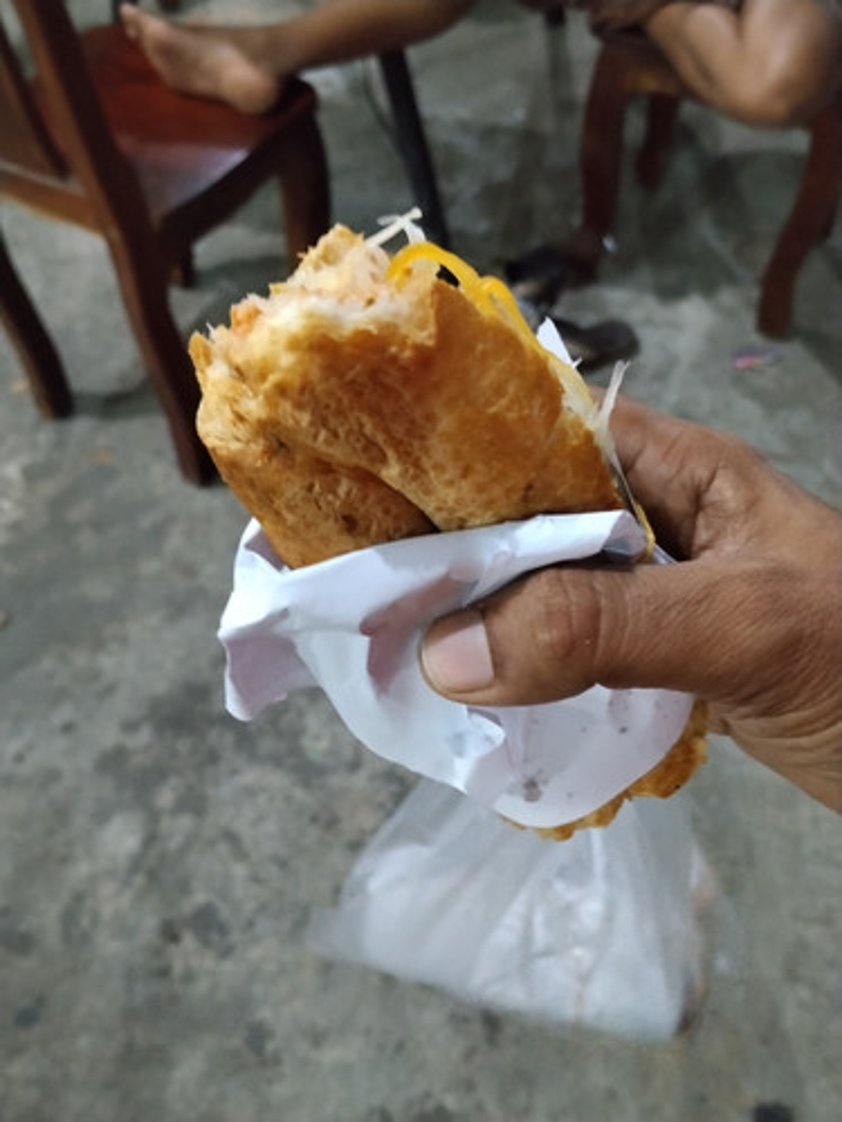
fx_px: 941
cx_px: 421
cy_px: 561
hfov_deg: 48.2
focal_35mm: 29
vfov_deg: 61.7
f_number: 1.8
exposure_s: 1/20
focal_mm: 4.22
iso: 1250
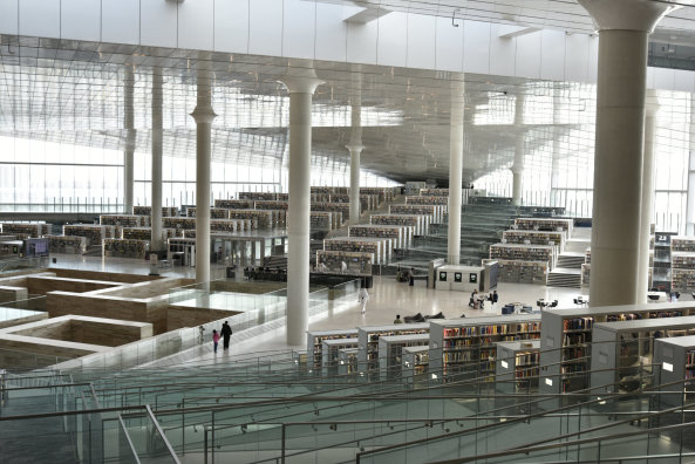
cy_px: 232
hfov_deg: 50.7
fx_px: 734
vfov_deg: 35.1
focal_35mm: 38
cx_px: 348
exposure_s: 1/60
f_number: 5.6
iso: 200
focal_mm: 38
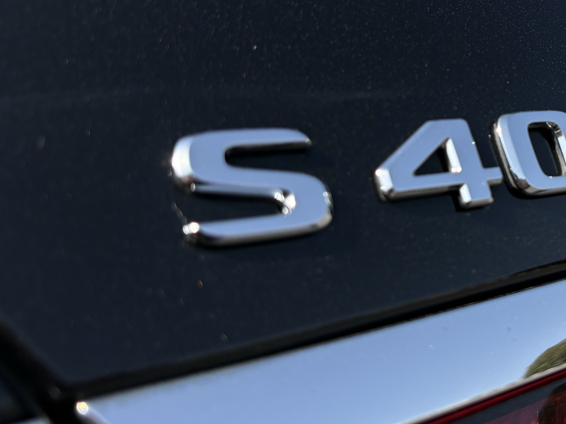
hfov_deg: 39.6
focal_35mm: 46
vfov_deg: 31.3
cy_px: 152
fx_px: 752
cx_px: 453
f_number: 1.6
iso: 64
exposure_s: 1/3279
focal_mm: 5.96
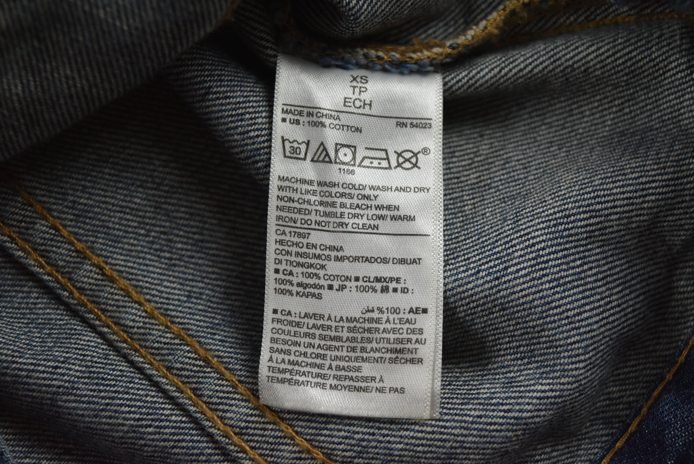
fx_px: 1302
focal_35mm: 68
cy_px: 232
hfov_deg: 29.8
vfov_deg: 20.2
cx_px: 347
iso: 800
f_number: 5
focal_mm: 45
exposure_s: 1/125
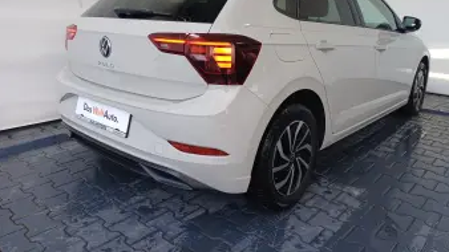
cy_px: 76
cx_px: 236
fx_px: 345
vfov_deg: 39.5
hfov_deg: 66.0
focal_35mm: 29
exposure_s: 1/100
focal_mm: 4.65
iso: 64
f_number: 1.8
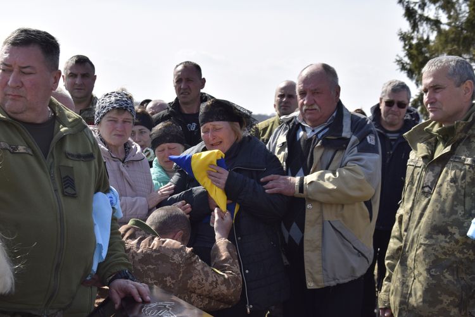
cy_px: 158
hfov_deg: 24.6
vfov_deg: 16.6
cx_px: 238
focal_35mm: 82
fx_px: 1089
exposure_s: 1/200
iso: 100
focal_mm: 55
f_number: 10
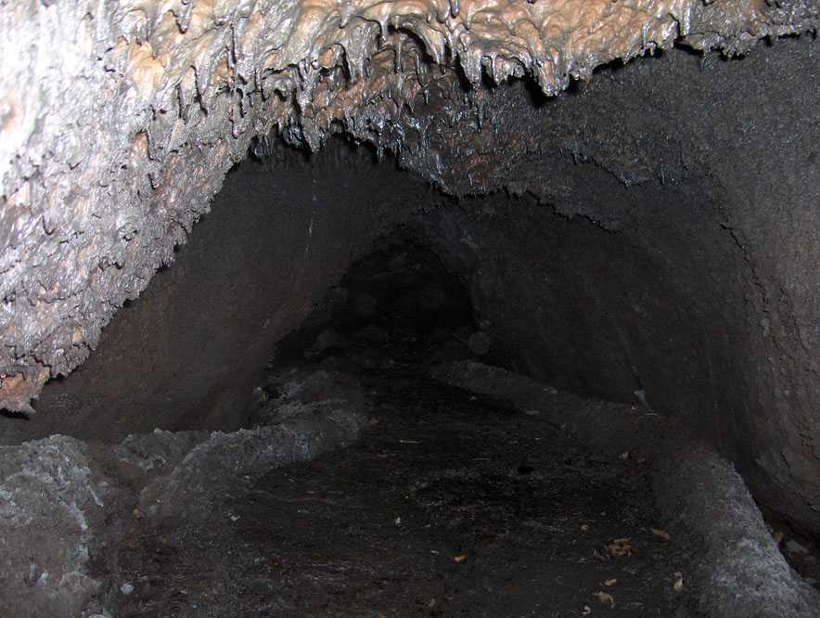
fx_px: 925
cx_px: 410
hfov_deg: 47.8
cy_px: 309
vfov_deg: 36.9
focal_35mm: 39
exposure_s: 1/60
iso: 100
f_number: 2.8
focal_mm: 8
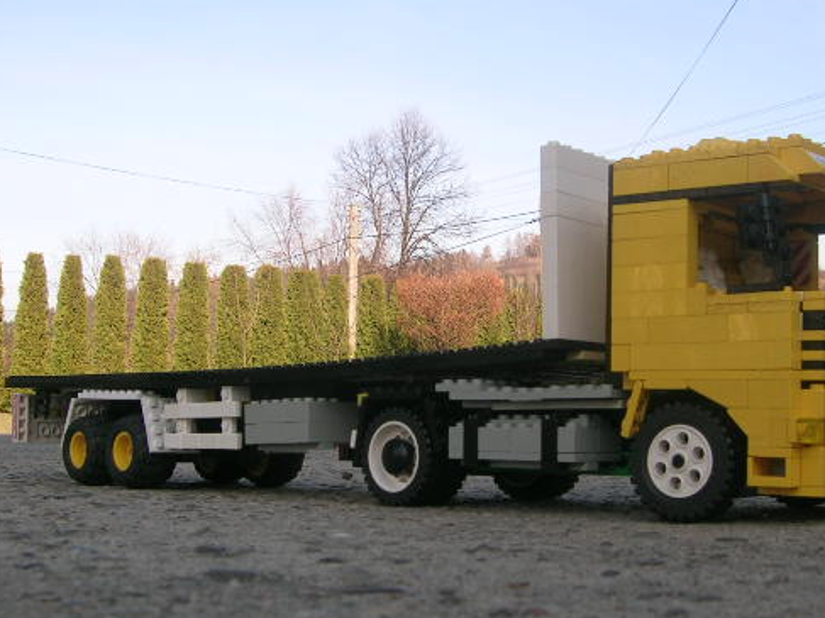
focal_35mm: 46
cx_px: 451
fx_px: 1096
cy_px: 328
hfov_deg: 41.2
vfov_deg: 31.5
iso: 50
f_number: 4.8
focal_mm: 5.4
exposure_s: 1/198
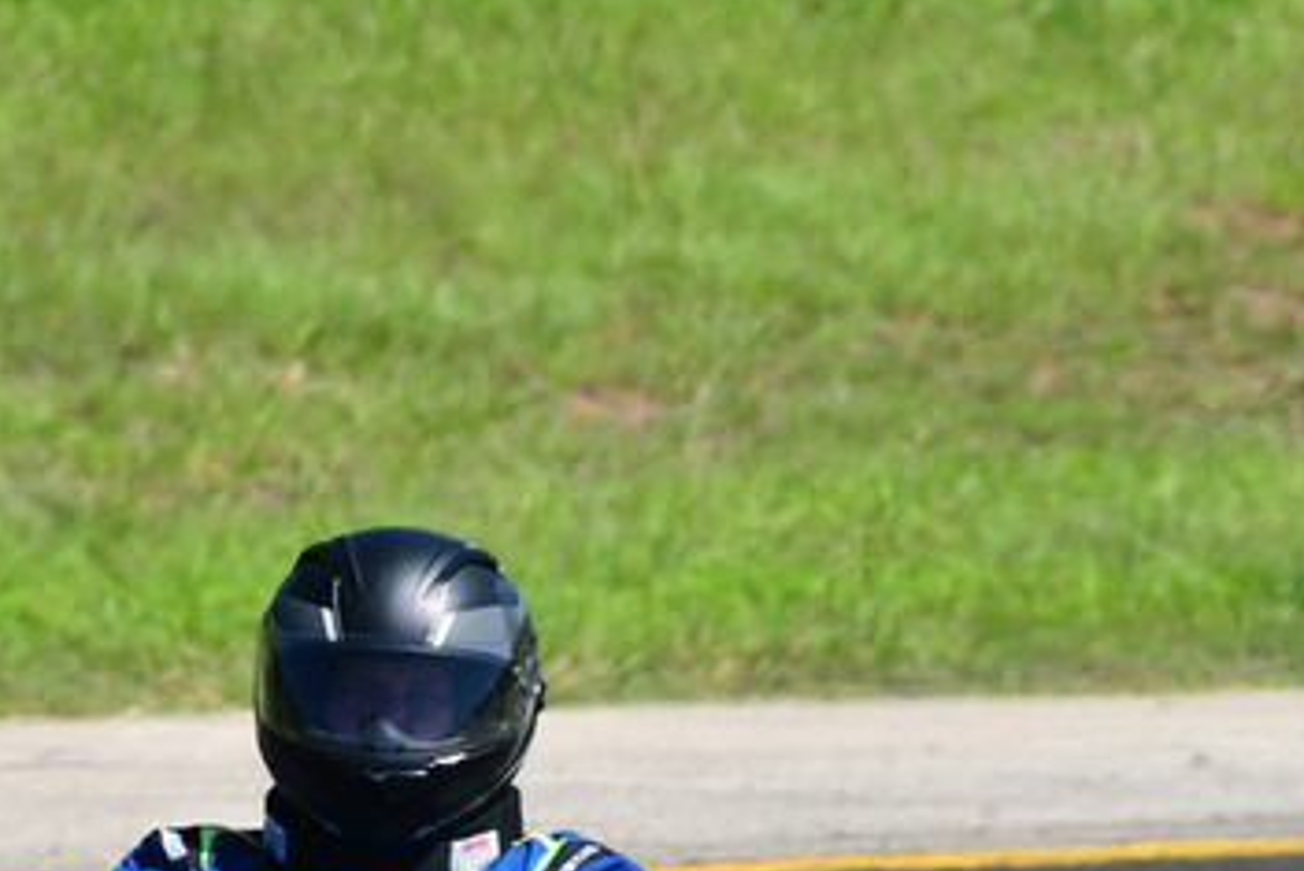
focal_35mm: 1566
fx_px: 56744
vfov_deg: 0.9
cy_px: 830
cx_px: 459
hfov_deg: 1.3
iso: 500
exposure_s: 1/640
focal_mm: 460
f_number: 11
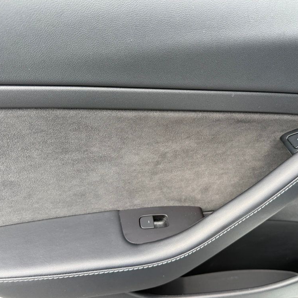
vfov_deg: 55.6
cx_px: 175
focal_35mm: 29
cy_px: 148
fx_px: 282
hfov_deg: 55.3
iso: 100
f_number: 1.78
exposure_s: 1/246
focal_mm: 6.76
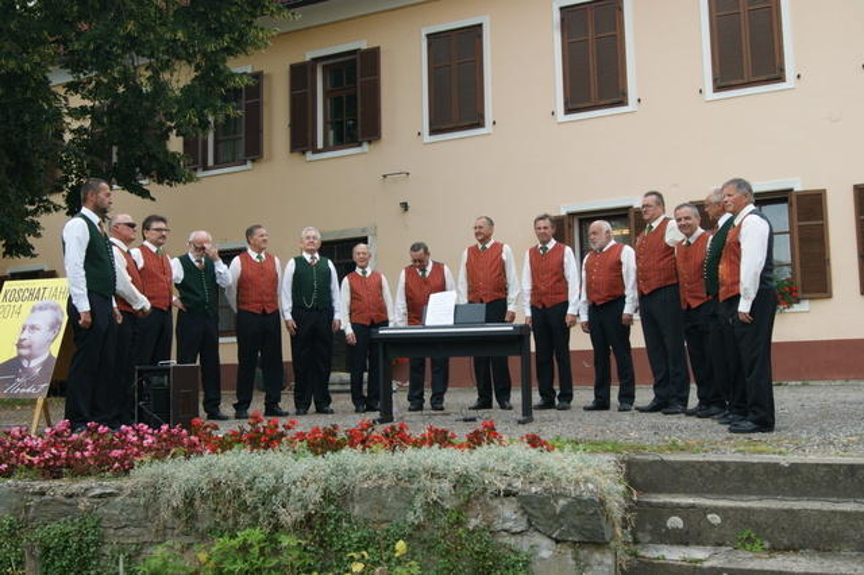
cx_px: 432
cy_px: 288
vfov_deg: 34.2
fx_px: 935
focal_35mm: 39
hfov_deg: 49.6
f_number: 9
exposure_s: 1/80
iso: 200
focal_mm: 26
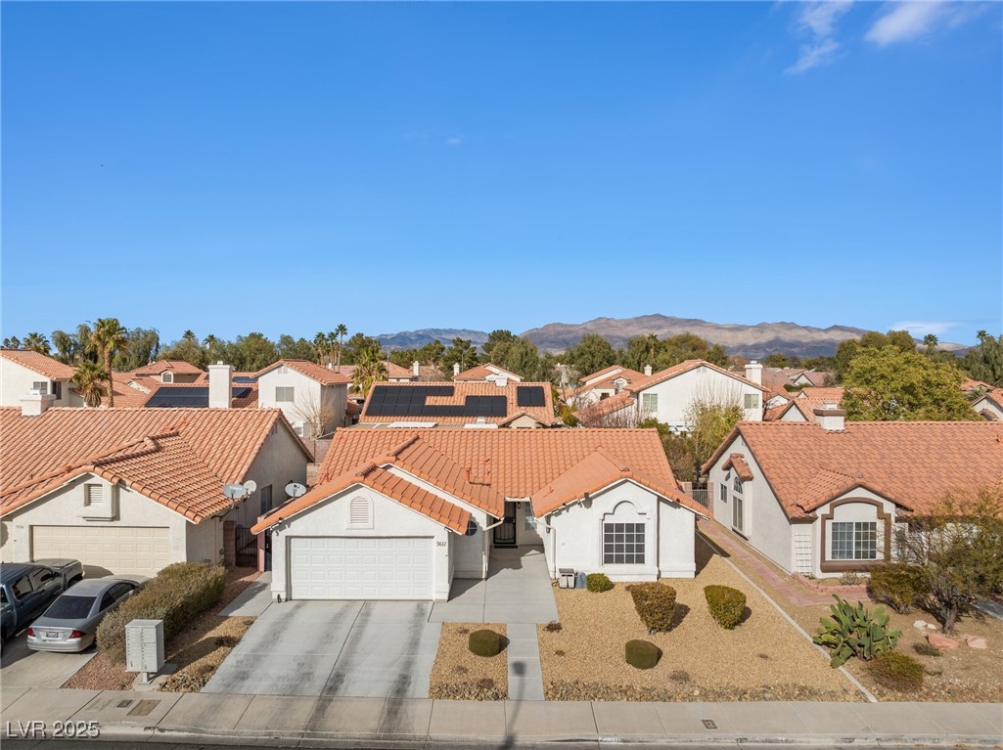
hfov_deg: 71.6
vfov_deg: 56.7
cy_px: 375
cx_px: 502
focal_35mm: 24
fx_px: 695
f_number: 2.8
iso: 100
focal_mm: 12.29
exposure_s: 1/3200
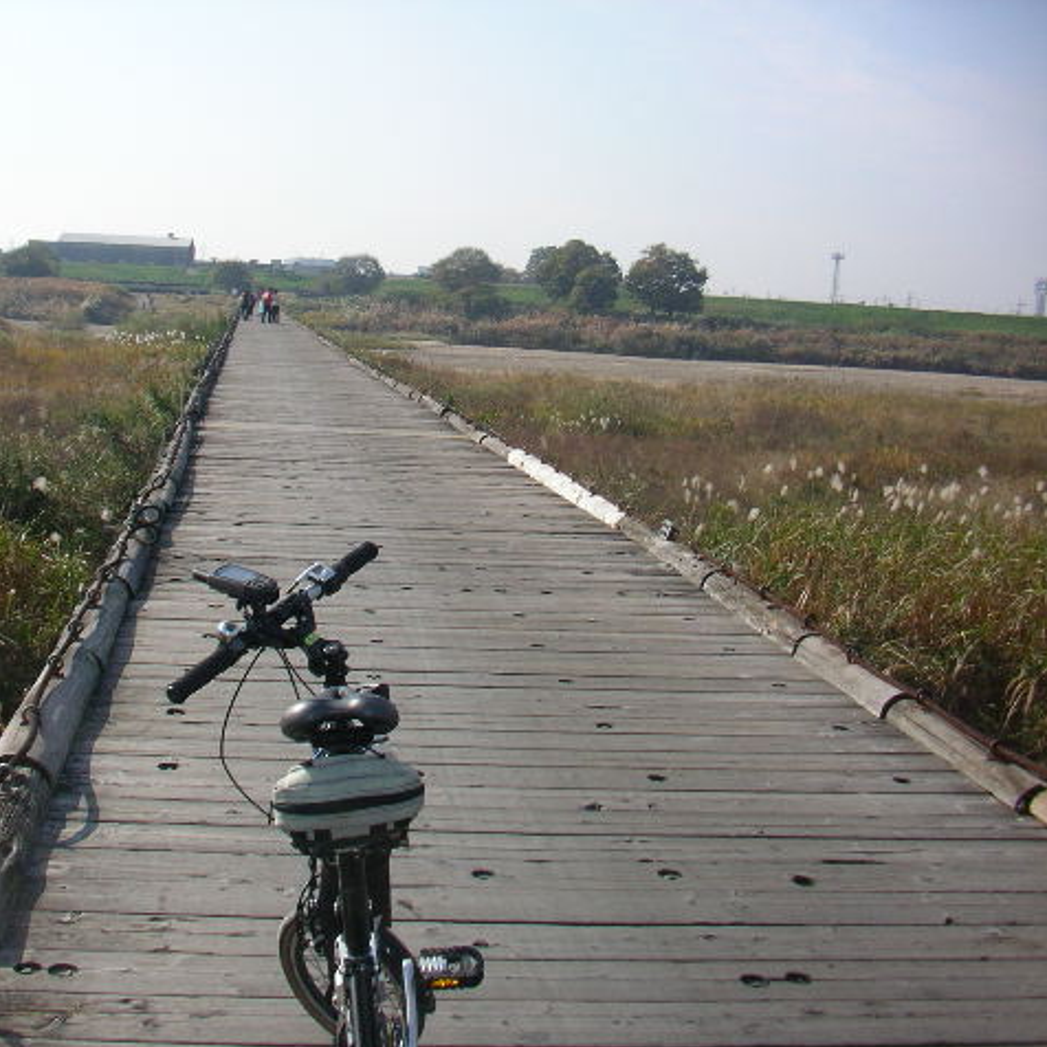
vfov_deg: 38.3
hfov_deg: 37.9
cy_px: 524
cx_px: 348
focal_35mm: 44
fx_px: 1506
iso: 64
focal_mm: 5.7
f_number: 2.8
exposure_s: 1/640
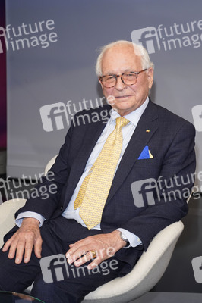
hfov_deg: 23.0
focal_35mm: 59
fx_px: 497
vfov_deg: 34.0
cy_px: 152
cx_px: 101
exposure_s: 1/160
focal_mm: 59
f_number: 6.3
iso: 2000
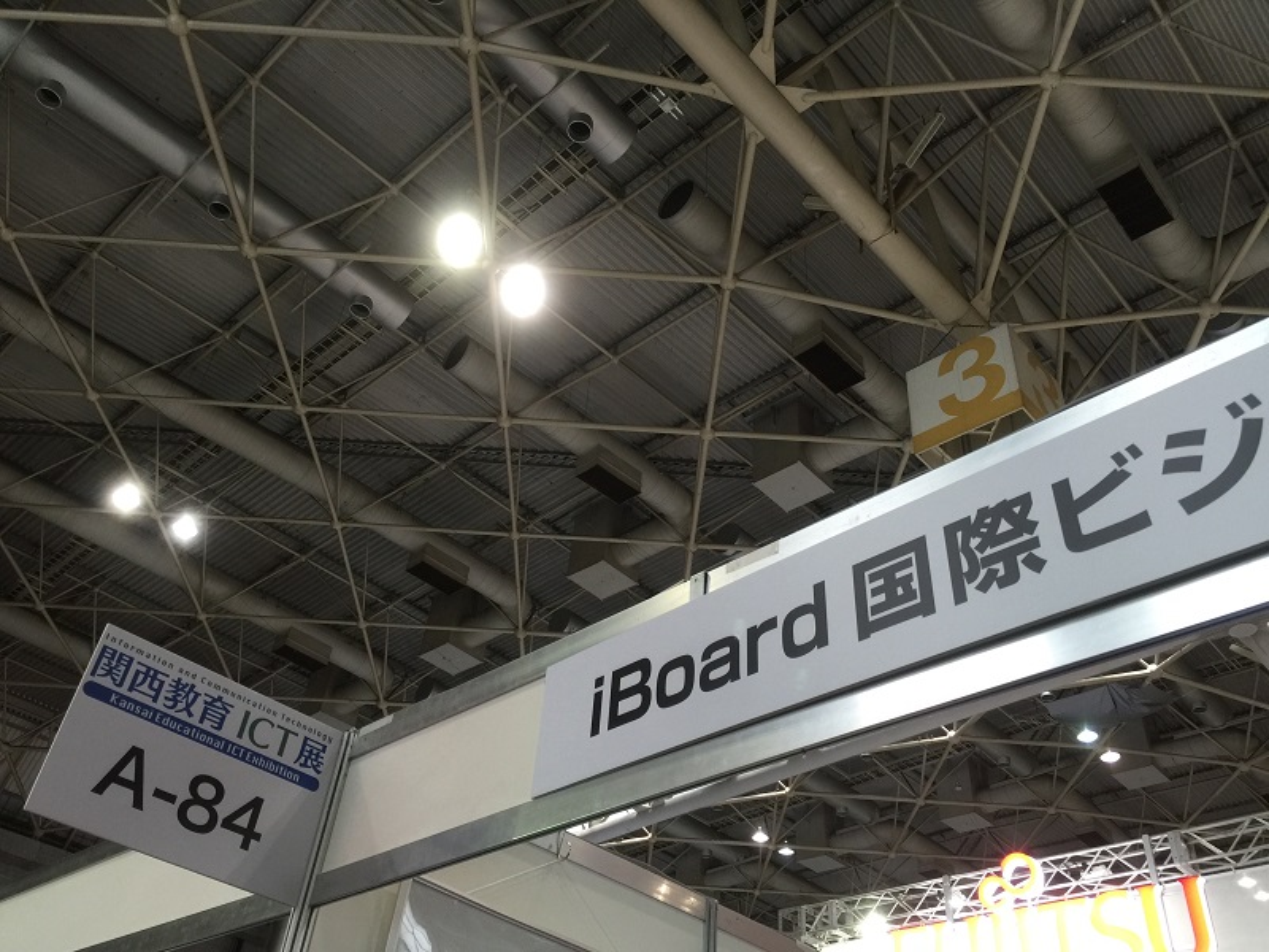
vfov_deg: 48.2
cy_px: 476
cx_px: 634
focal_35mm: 29
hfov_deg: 61.7
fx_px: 1063
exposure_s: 1/30
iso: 50
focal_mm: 4.15
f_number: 2.2
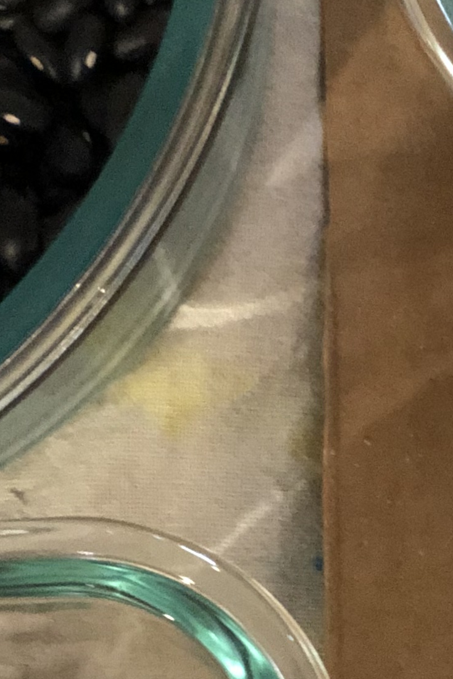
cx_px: 922
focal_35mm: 198
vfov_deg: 10.0
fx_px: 3737
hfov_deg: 6.7
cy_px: 1089
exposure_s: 1/8
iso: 250
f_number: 2.4
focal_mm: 6
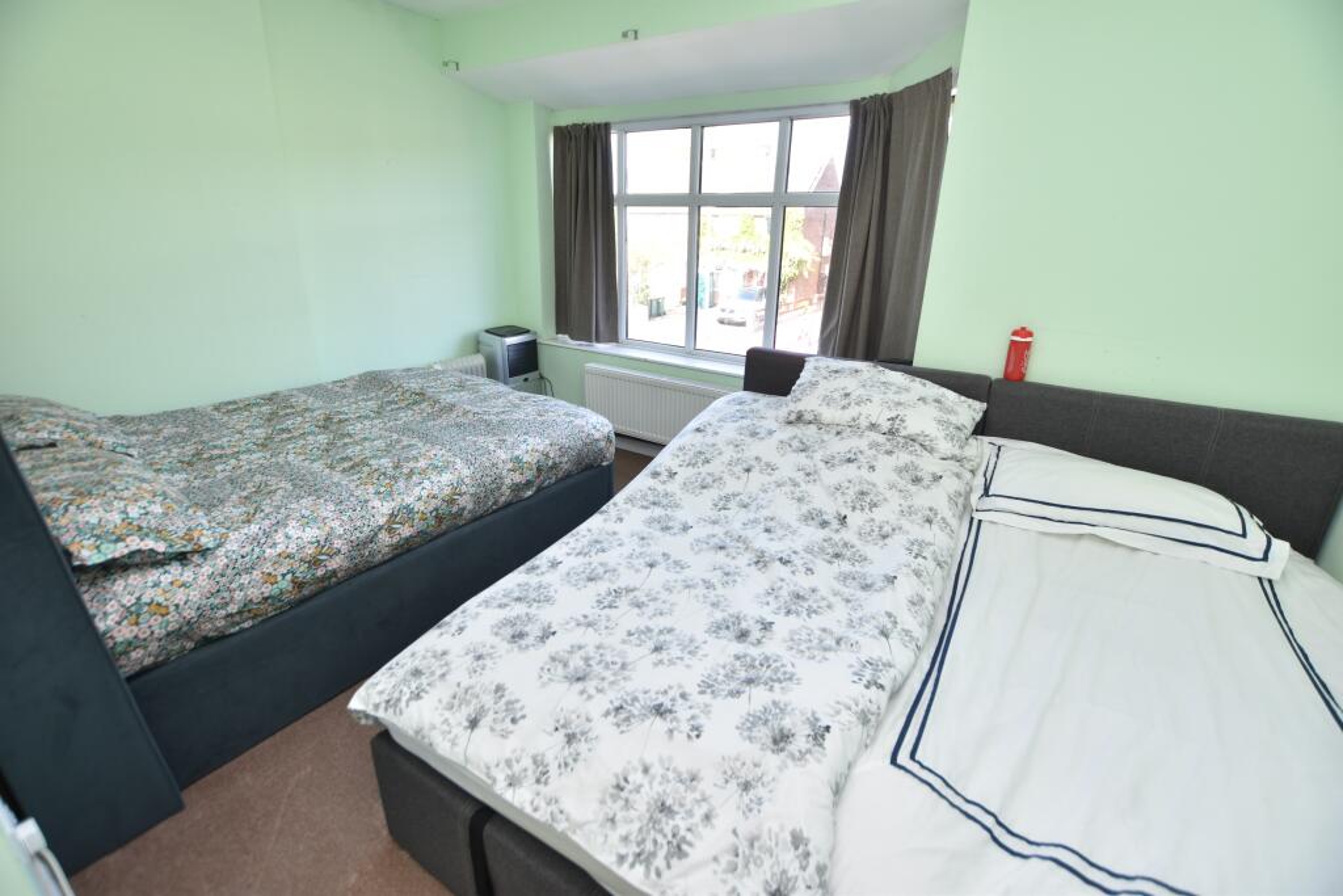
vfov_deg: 77.3
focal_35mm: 15
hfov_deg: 100.4
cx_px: 672
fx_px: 560
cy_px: 448
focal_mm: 10
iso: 100
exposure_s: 1/50
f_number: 3.5
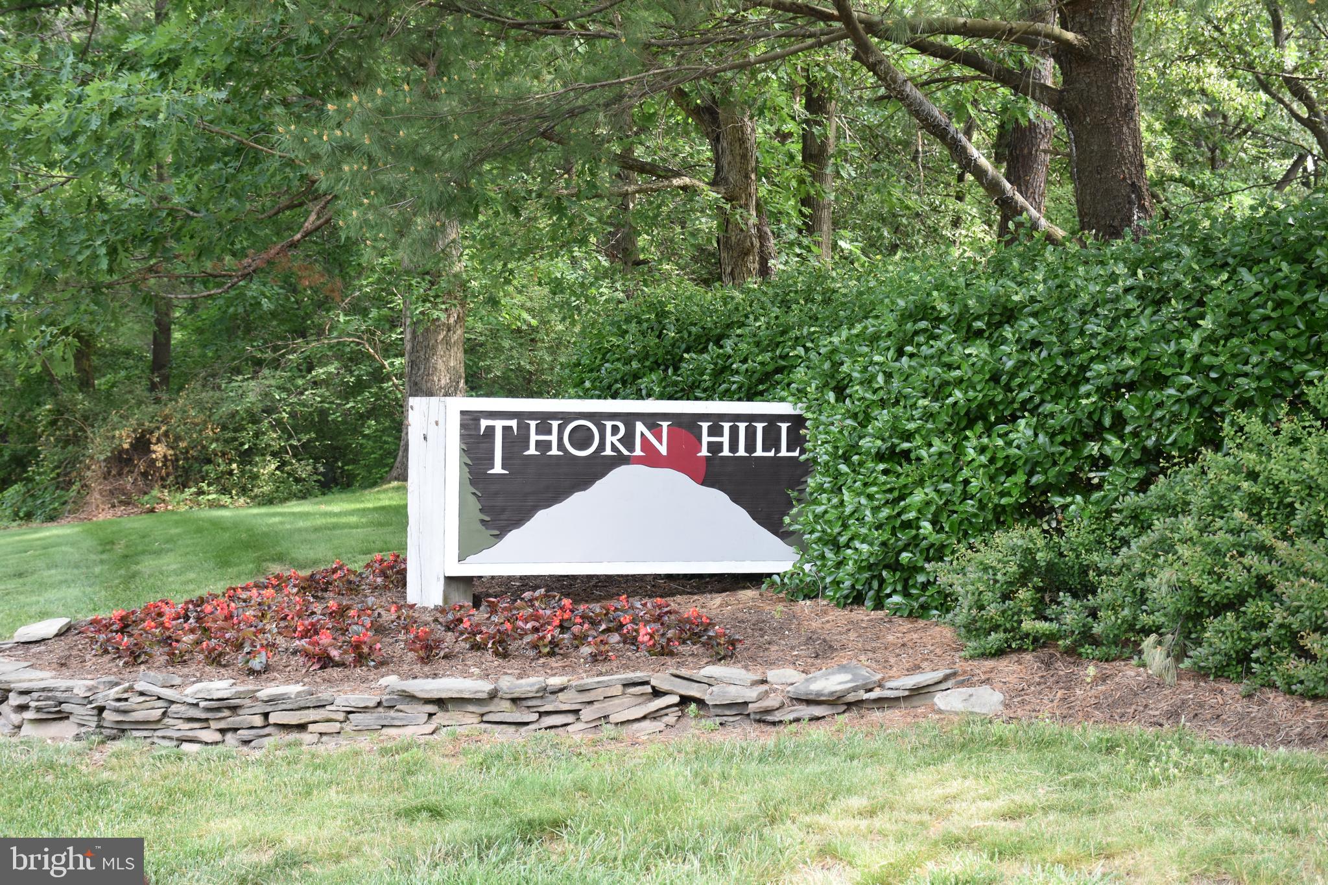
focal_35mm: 51
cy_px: 442
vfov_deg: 26.5
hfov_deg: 38.9
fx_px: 1881
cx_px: 664
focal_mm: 34
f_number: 5.6
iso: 400
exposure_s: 1/125
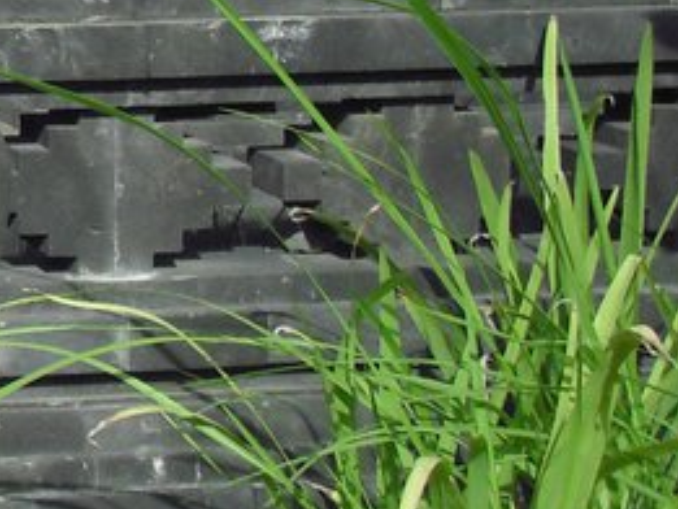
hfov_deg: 12.0
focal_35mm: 149
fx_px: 2920
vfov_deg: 9.8
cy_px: -86
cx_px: -592
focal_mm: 6.2
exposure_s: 1/160
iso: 100
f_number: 8
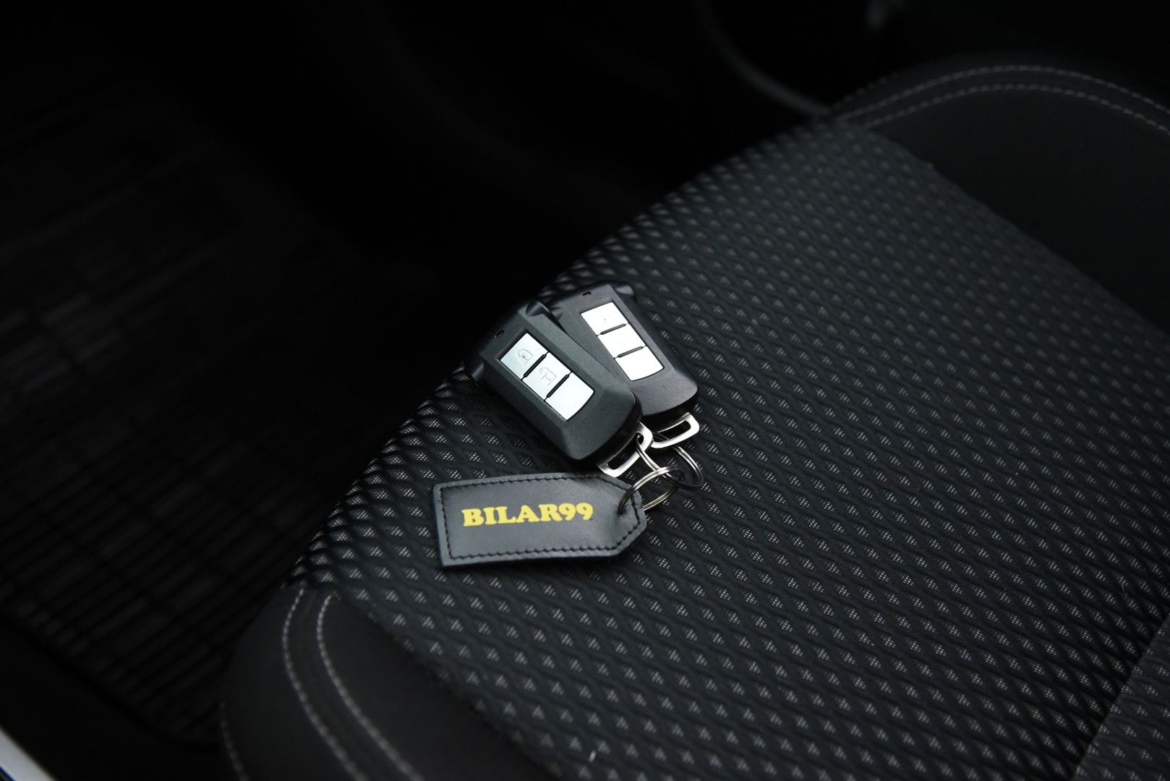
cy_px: 390
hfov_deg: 41.1
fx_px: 1560
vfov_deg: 28.1
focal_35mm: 48
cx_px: 585
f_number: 4
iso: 4000
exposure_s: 1/20
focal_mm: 48
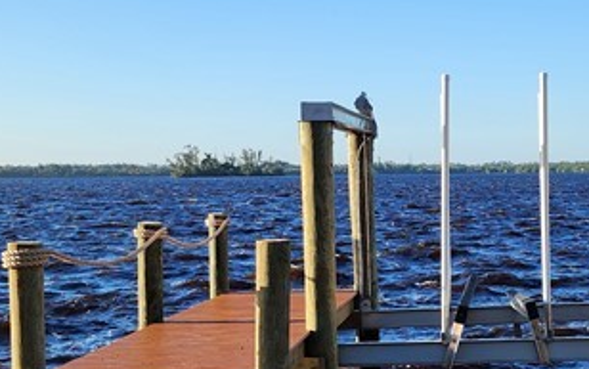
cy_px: 235
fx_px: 1301
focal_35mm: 81
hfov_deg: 24.7
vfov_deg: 16.1
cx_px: 537
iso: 12
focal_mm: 6.4
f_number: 1.8
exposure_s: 1/640
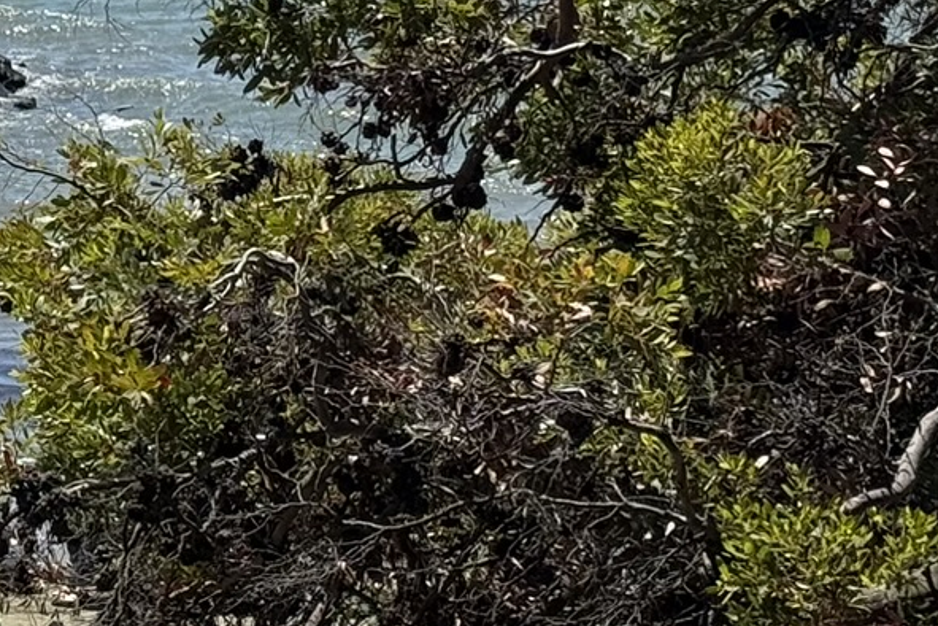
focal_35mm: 173
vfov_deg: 7.8
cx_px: -565
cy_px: -222
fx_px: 4507
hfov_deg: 11.3
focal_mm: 6.76
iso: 64
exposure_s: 1/7143
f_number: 1.78
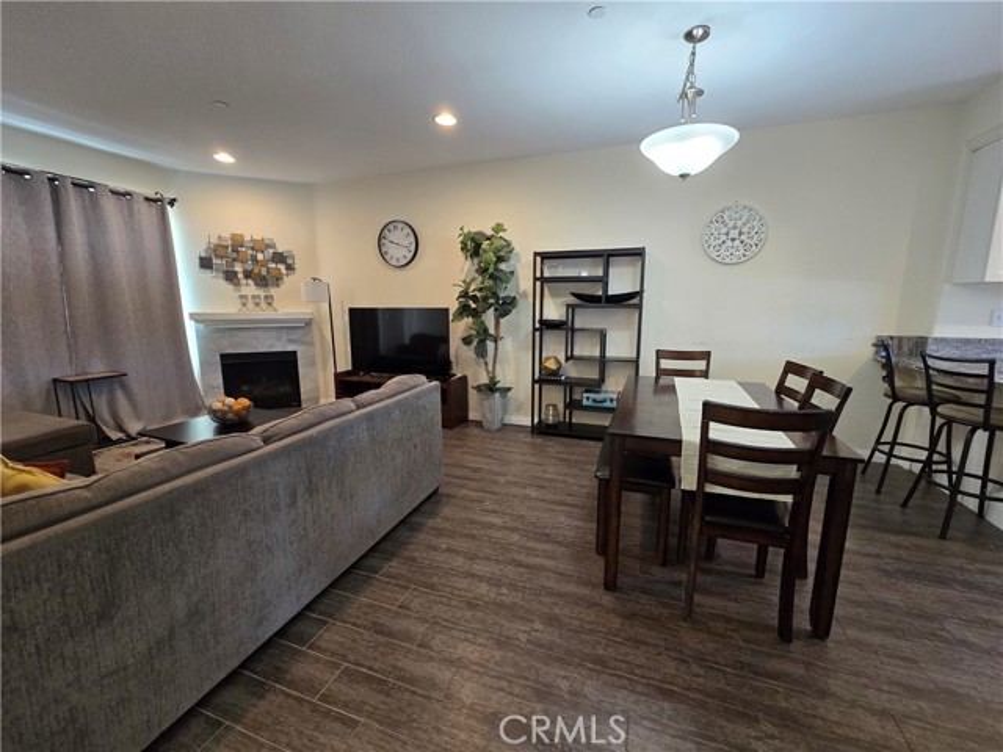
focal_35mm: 13
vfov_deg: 89.9
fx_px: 377
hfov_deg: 106.2
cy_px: 376
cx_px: 502
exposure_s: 1/60
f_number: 2.2
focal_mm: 2.2
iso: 250
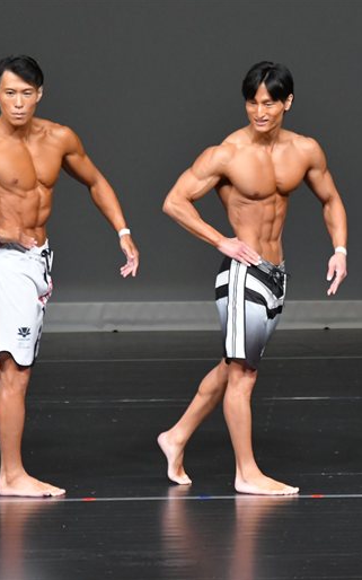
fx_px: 7281
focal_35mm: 461
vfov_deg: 4.6
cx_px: 334
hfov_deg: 2.8
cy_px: 290
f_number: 5.6
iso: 4000
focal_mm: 200
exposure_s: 1/400
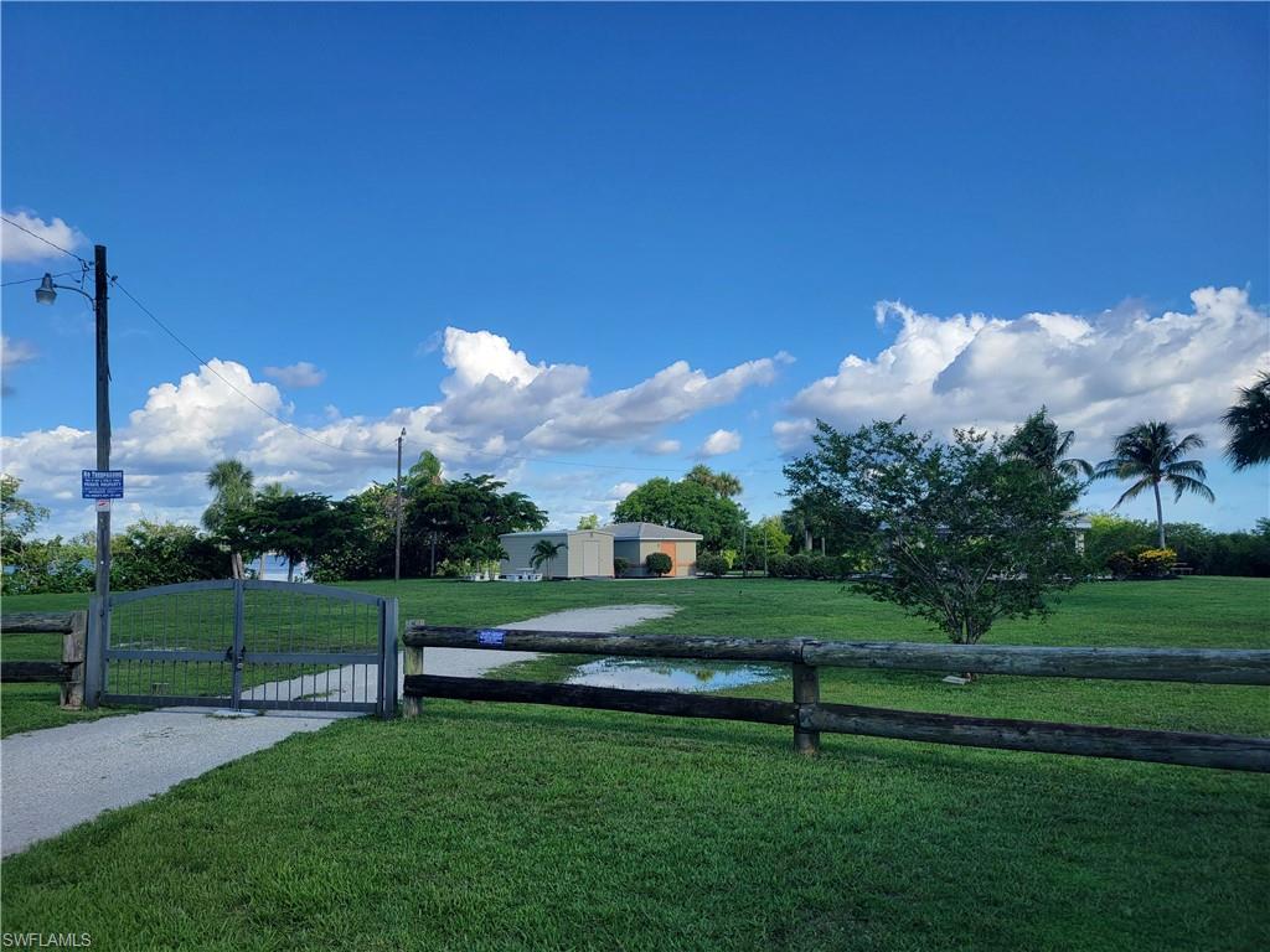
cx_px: 635
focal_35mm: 26
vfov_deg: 53.1
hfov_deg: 67.3
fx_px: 954
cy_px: 476
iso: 40
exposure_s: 1/1756
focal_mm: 5.4
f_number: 1.8
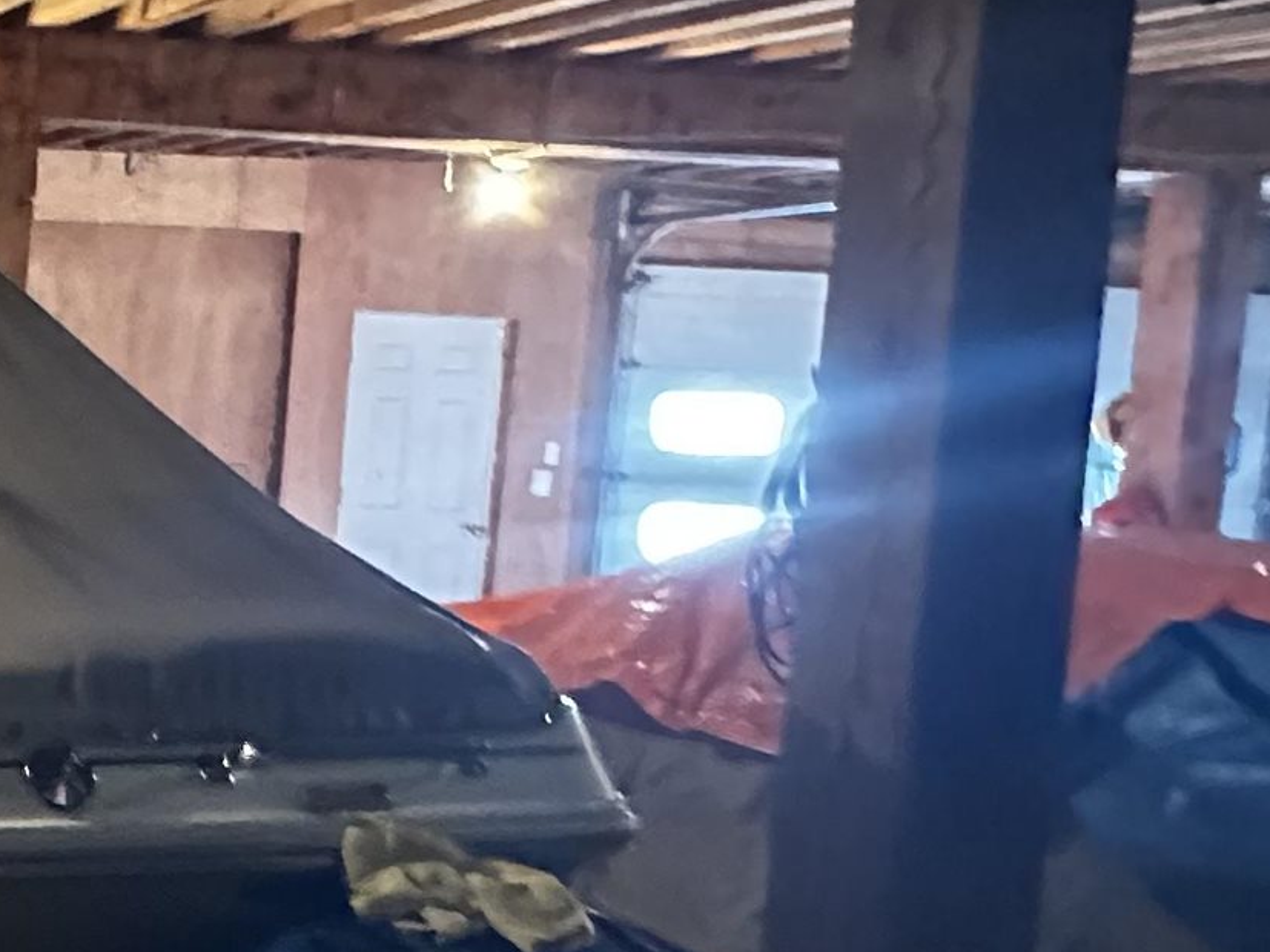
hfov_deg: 24.9
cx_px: -771
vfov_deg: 28.0
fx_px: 1908
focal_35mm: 52
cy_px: 472
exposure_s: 1/30
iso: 1250
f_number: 2.2
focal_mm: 2.22
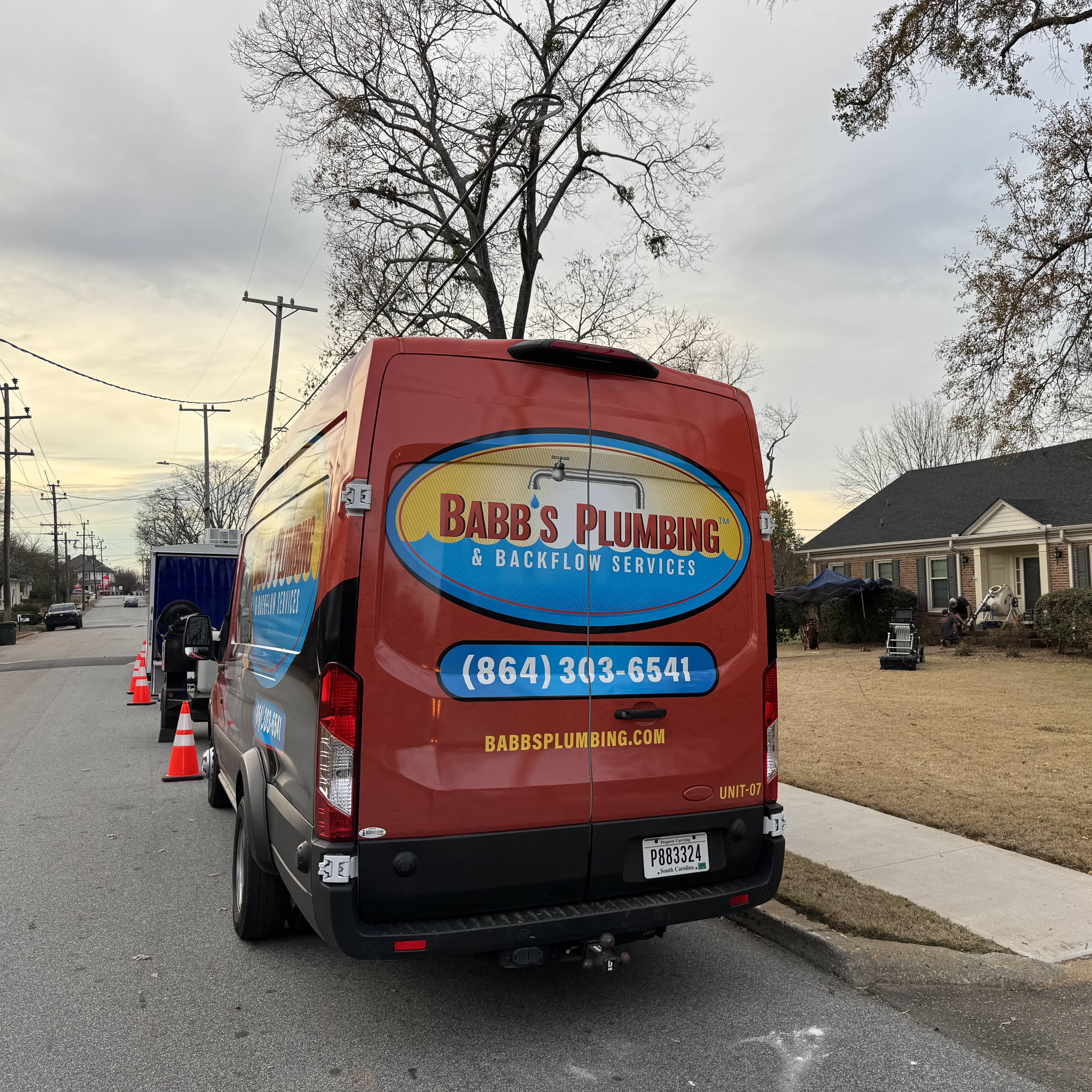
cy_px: 553
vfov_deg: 55.6
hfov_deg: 54.7
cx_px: 706
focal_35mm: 29
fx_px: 1035
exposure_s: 1/651
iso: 80
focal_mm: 6.76
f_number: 1.78
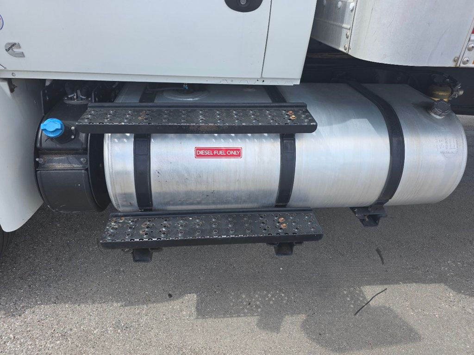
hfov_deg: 73.9
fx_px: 315
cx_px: 237
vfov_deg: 58.9
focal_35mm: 23
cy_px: 178
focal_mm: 6.3
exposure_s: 1/2157
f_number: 1.7
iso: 80
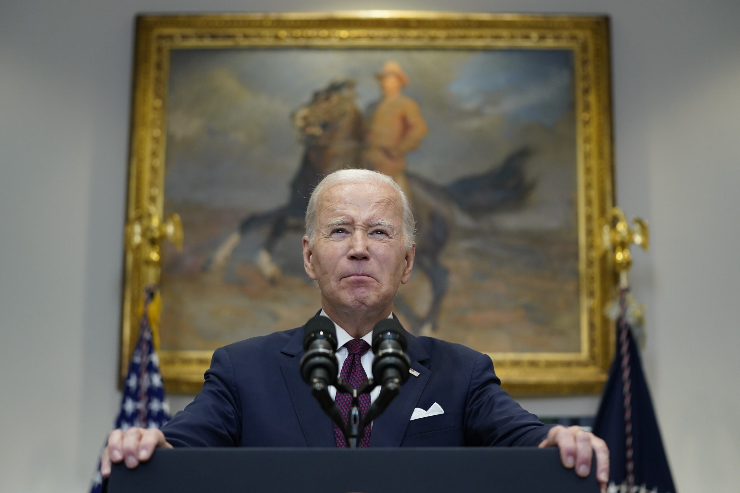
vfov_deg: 17.5
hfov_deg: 26.0
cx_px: 370
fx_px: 1603
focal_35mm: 78
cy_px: 246
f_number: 2.8
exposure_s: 1/250
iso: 2500
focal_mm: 78
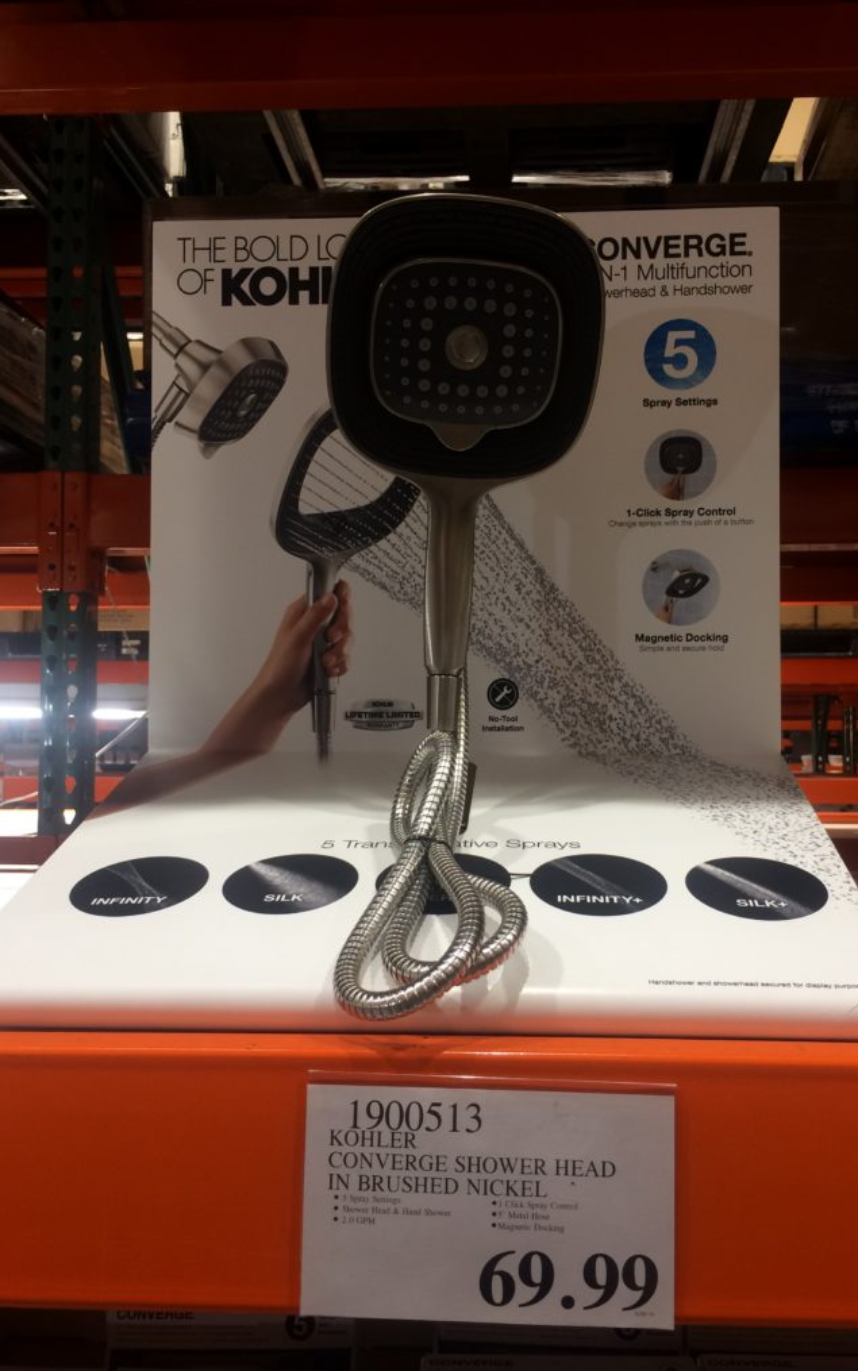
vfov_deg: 61.2
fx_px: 1159
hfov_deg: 40.6
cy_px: 688
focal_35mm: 31
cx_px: 465
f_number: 2.2
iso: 50
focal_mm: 4.15
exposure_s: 1/30
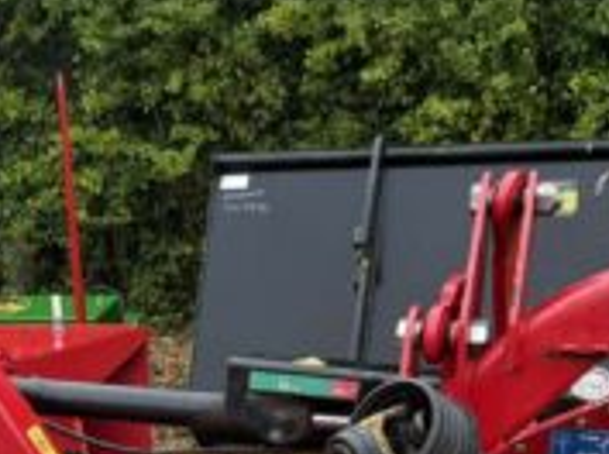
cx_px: 17
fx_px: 1527
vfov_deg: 16.3
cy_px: 526
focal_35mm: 87
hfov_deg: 21.8
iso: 80
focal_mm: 6.76
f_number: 1.78
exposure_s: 1/539
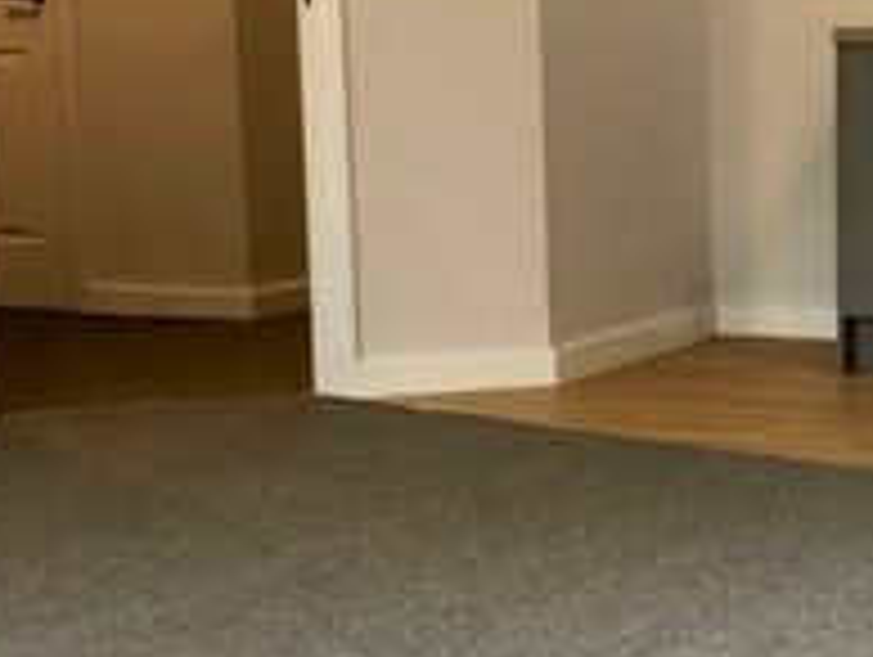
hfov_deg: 19.1
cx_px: 792
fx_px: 2550
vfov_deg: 14.7
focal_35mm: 101
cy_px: 443
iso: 40
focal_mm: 4
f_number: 1.8
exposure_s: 1/25
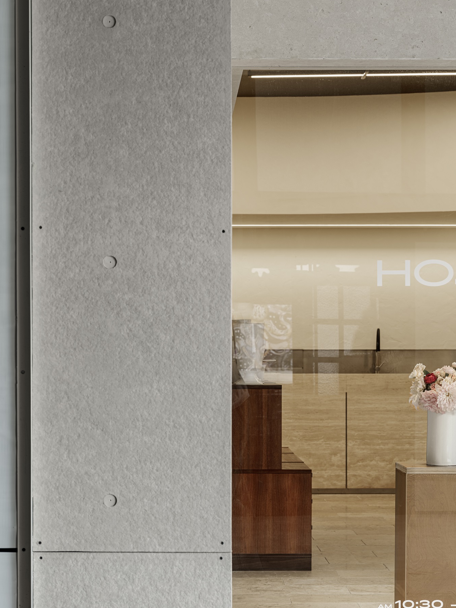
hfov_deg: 14.8
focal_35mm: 100
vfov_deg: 19.6
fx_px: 1756
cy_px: 342
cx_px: 265
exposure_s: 1/2.5
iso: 125
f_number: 11
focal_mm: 100
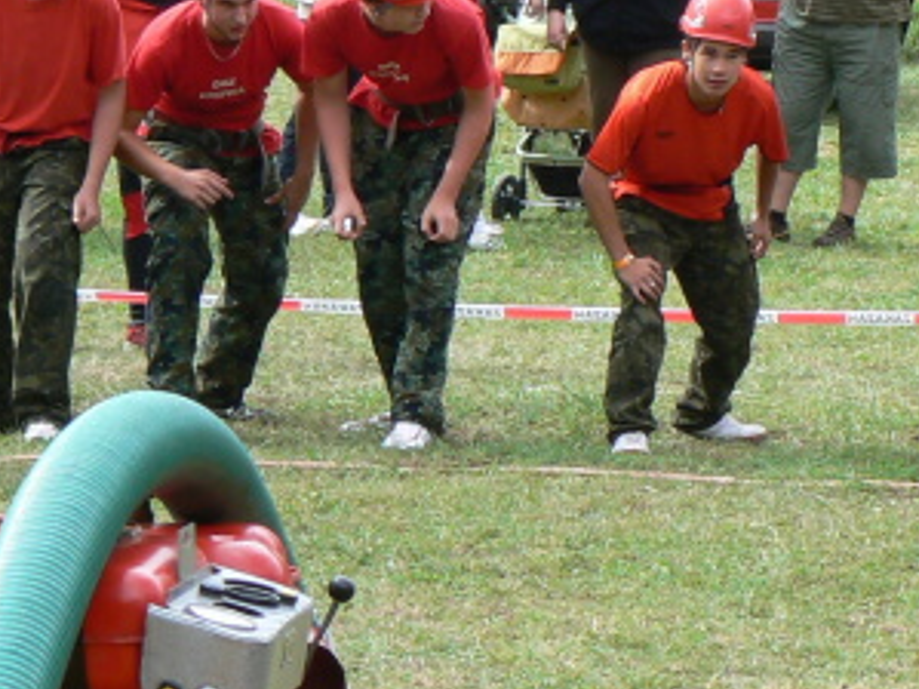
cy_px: 472
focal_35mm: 235
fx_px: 6236
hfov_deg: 8.4
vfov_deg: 6.3
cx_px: 572
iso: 80
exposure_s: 1/100
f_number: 5
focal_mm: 15.8
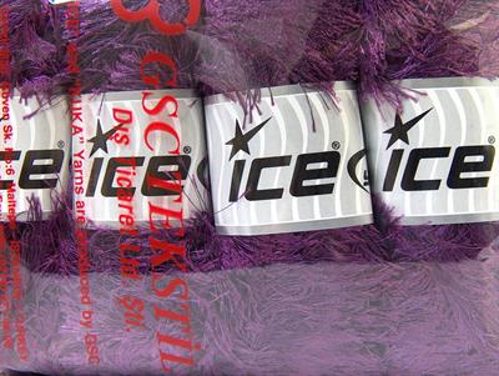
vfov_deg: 32.9
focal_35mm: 44
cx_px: 250
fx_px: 635
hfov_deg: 42.9
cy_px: 188
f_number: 2.8
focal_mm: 8.96
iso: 200
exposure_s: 1/11
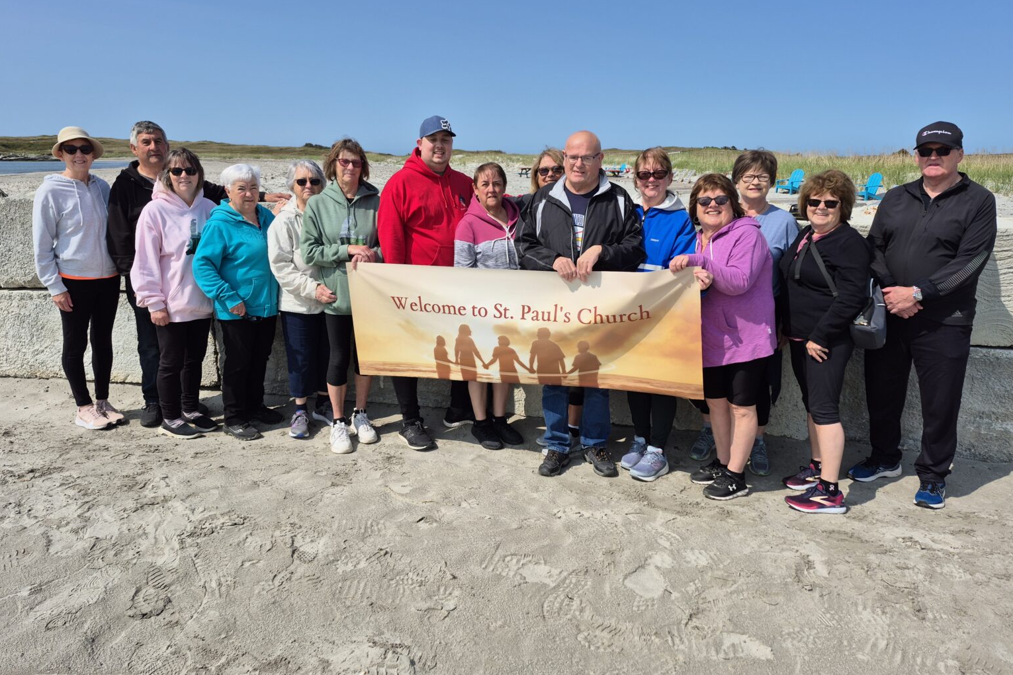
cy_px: 304
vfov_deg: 53.1
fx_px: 675
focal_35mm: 24
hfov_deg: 73.7
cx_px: 506
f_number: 1.8
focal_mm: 5.4
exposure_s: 1/2560
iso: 25
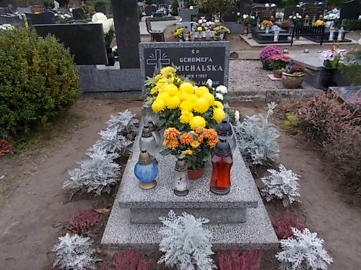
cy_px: 135
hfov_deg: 67.3
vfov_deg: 53.1
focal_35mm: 26
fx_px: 271
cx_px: 180
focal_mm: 4.6
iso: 80
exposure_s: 1/60
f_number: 3.2
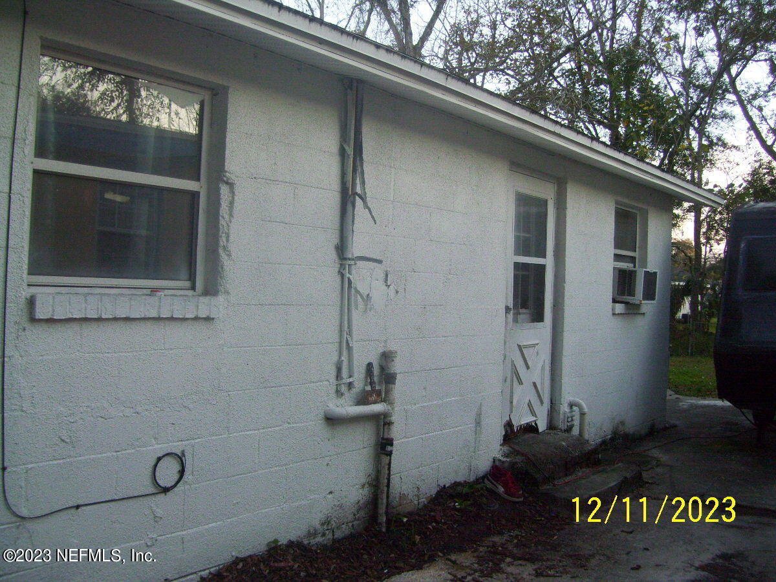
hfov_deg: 51.4
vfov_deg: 39.7
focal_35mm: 36
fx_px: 807
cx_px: 388
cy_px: 291
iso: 320
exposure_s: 1/160
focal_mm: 6
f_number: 2.7
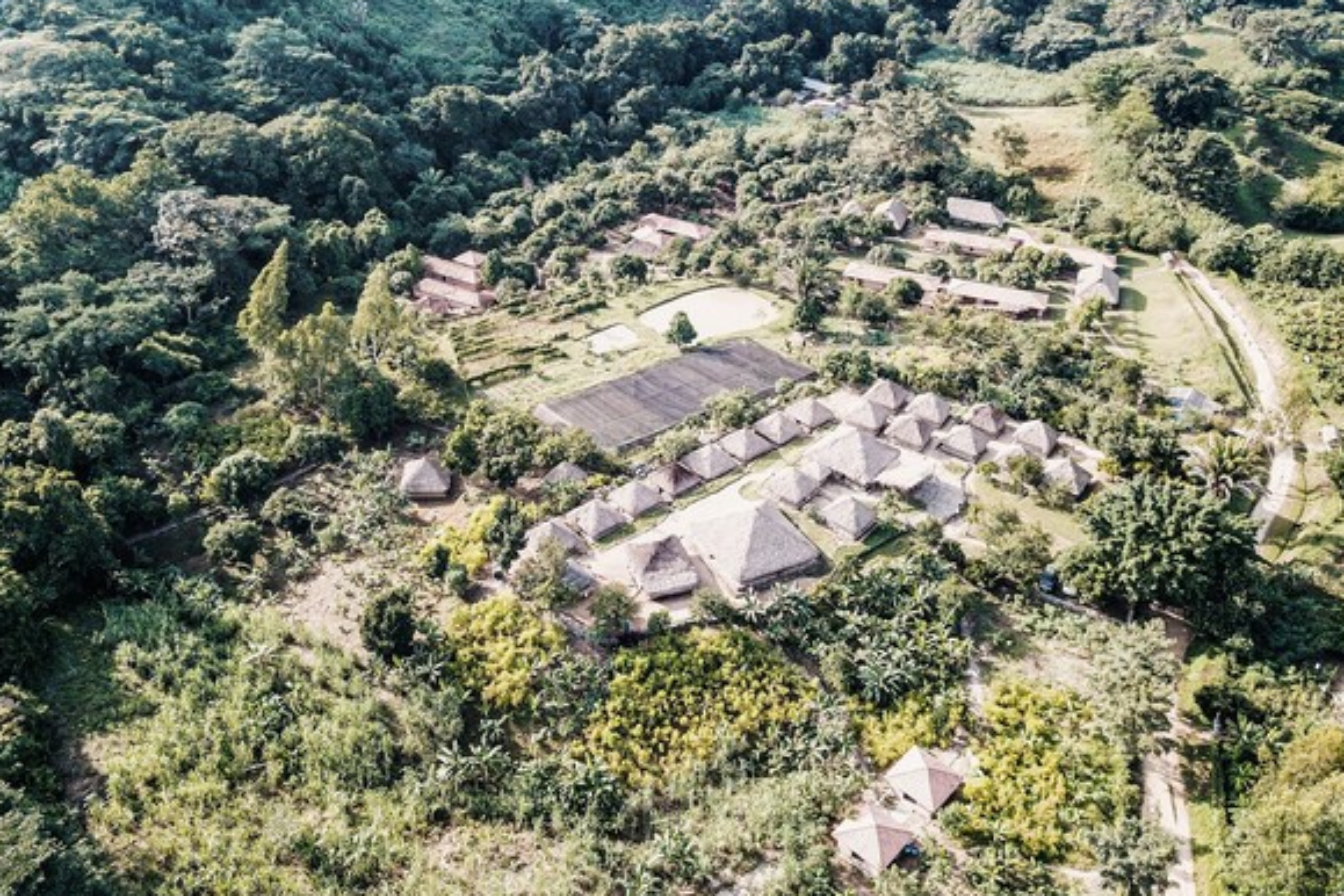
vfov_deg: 46.3
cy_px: 390
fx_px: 1045
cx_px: 652
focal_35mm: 28
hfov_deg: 65.5
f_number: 2.2
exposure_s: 1/220
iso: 100
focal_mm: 4.73
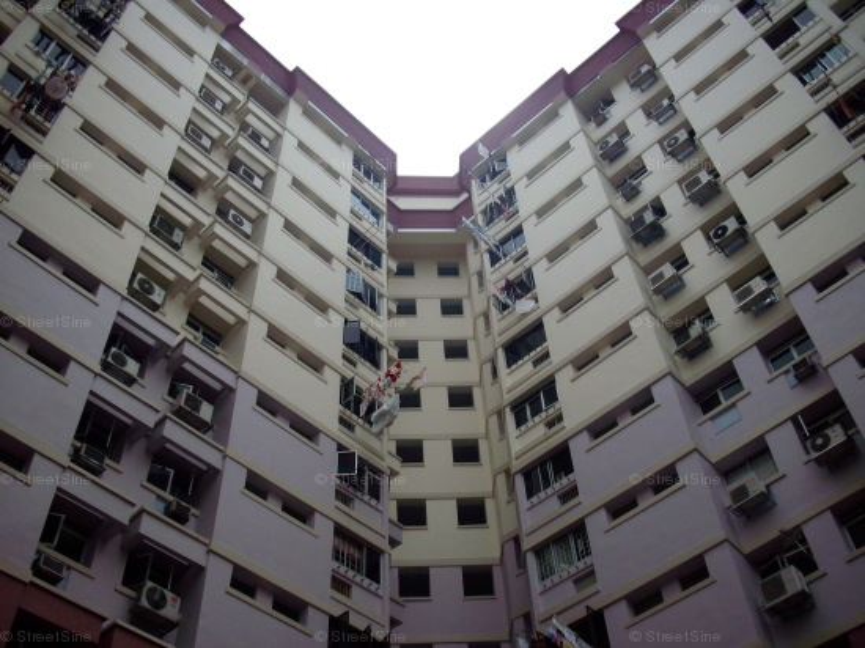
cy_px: 324
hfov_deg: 50.2
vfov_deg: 38.6
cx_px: 432
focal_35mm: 37
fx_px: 924
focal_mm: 6.2
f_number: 5.6
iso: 80
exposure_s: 1/640
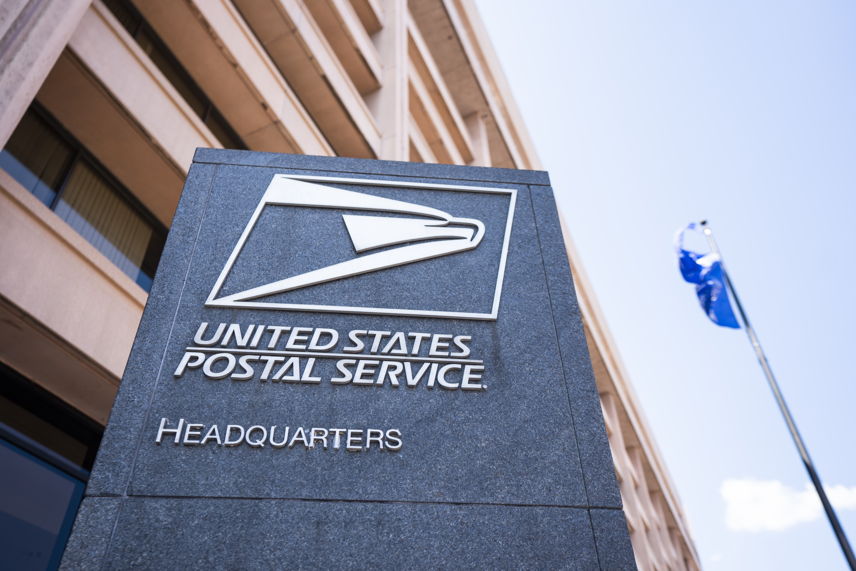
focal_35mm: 30
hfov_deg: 61.9
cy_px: 286
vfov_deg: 43.6
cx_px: 428
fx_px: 713
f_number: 2.8
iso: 100
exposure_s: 1/400
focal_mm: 30
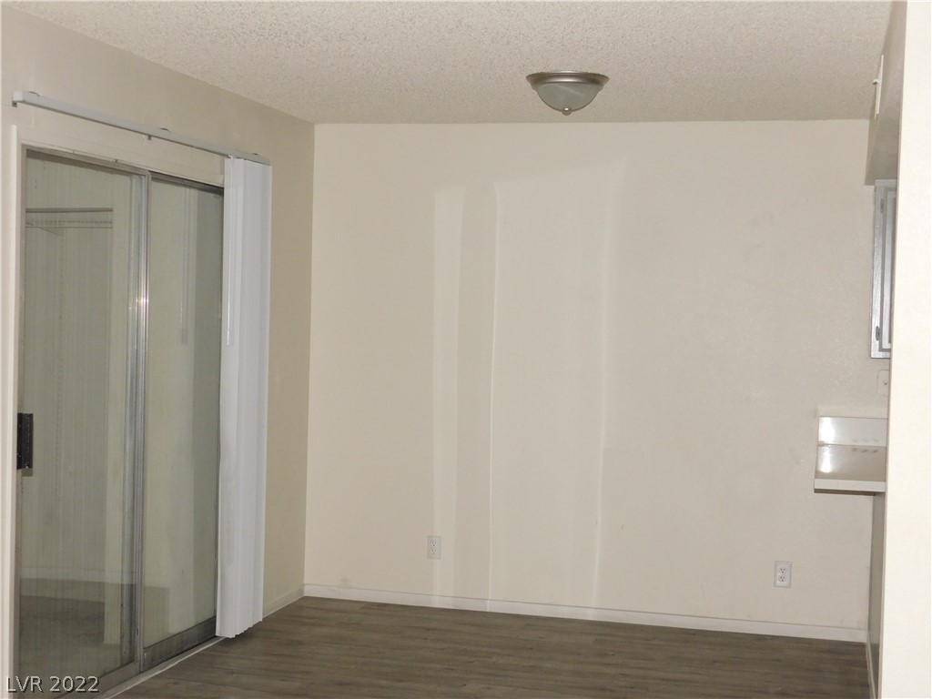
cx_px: 466
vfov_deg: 28.6
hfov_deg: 37.5
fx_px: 1373
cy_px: 350
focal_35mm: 51
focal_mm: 9
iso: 450
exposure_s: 1/30
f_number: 3.8
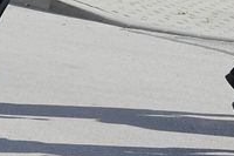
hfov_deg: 6.4
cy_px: -111
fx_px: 2065
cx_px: -56
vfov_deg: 4.3
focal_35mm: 318
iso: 800
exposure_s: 1/640
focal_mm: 50
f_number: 13
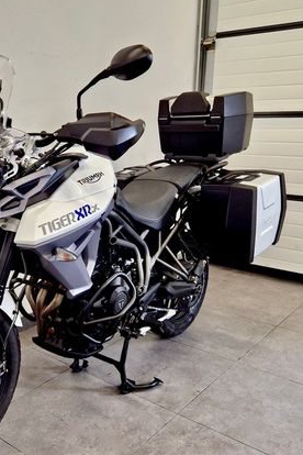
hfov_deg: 35.2
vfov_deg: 51.9
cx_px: 78
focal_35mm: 37
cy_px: 236
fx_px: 467
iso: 400
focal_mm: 5.4
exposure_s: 1/100
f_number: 1.8
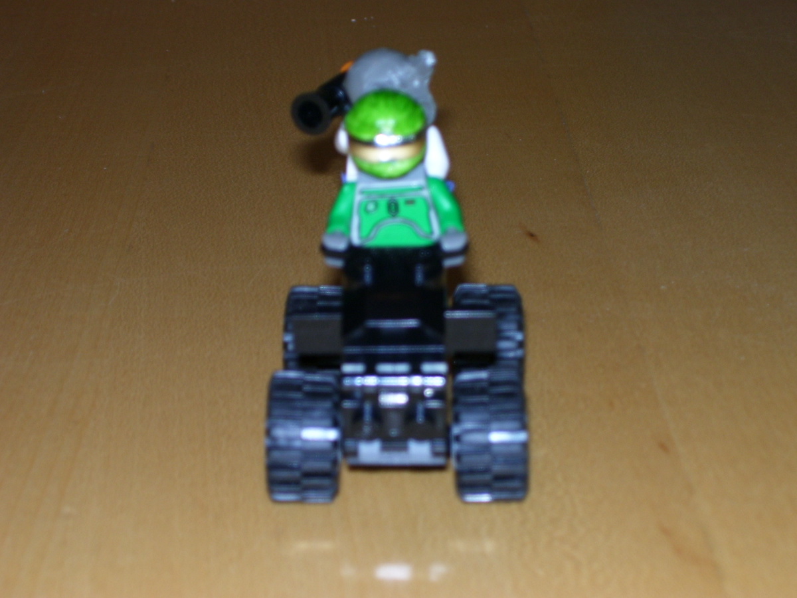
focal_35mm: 108
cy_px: 299
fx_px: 2487
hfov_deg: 18.2
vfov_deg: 13.7
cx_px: 398
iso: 80
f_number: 4.6
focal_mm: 18
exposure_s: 1/90
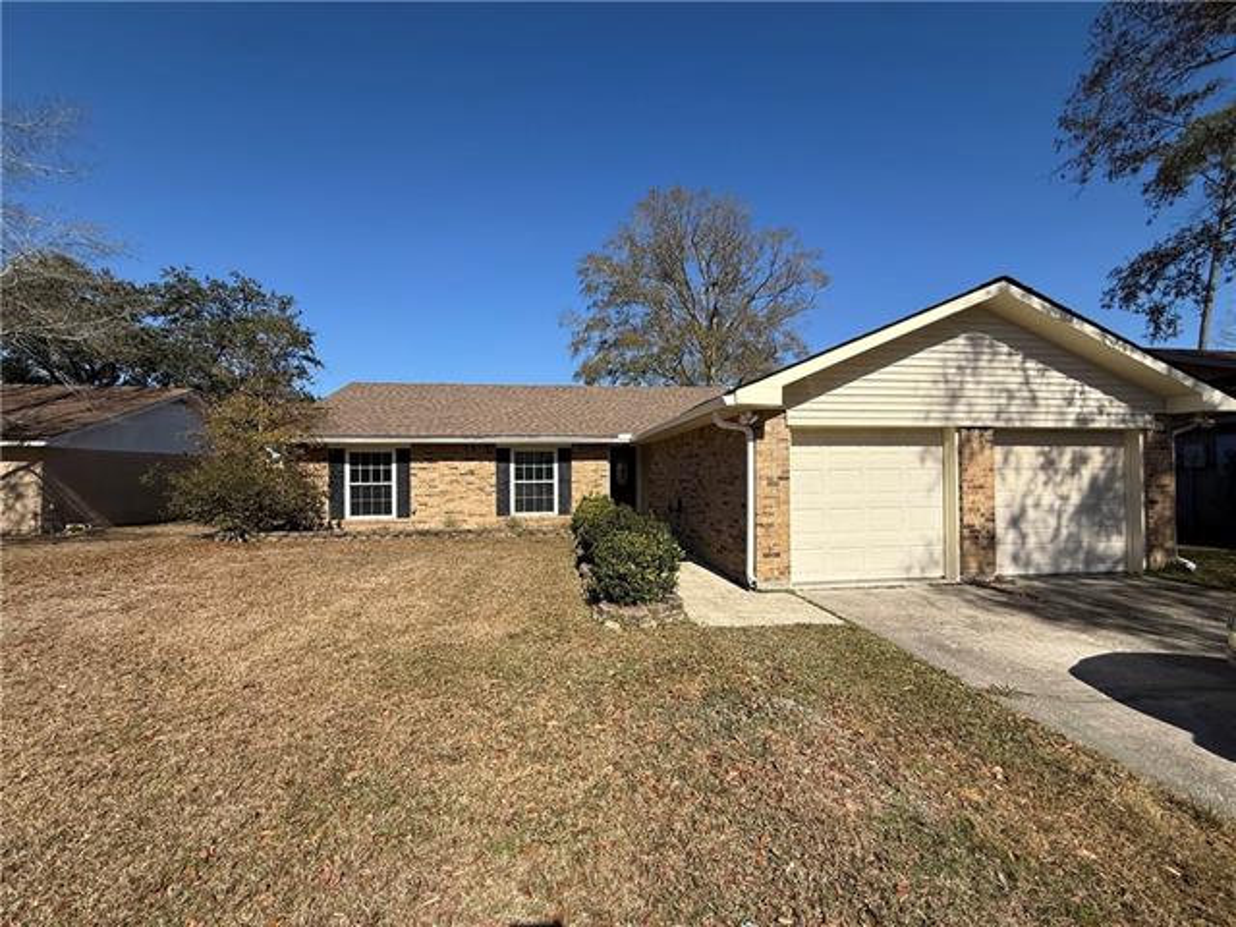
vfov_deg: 85.7
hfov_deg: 102.1
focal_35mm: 14
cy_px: 464
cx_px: 618
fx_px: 500
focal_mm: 2.22
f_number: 2.2
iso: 50
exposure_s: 1/2717
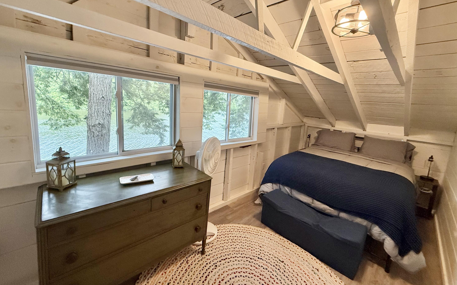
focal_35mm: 15
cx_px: 228
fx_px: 187
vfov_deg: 74.6
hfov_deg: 101.5
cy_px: 130
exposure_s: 1/120
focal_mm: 2.22
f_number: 2.2
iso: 320
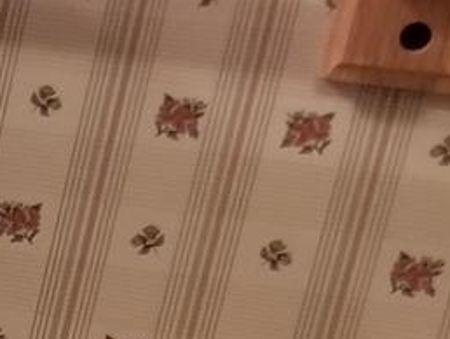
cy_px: 851
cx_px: -1191
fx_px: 2680
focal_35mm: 206
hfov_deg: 7.5
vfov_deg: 6.8
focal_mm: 4.3
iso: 250
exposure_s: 1/24
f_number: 1.7
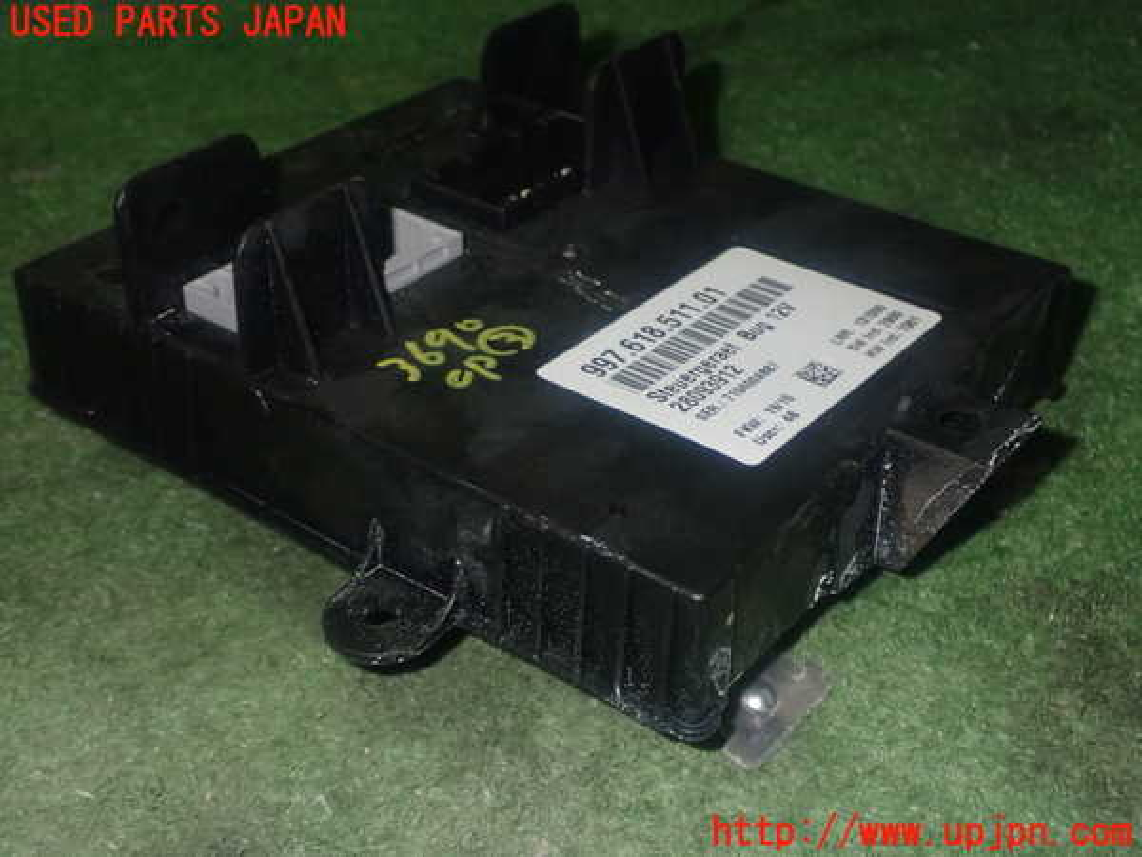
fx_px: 1650
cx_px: 571
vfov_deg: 29.1
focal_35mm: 50
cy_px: 428
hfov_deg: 38.2
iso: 800
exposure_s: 1/50
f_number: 9
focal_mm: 9.01
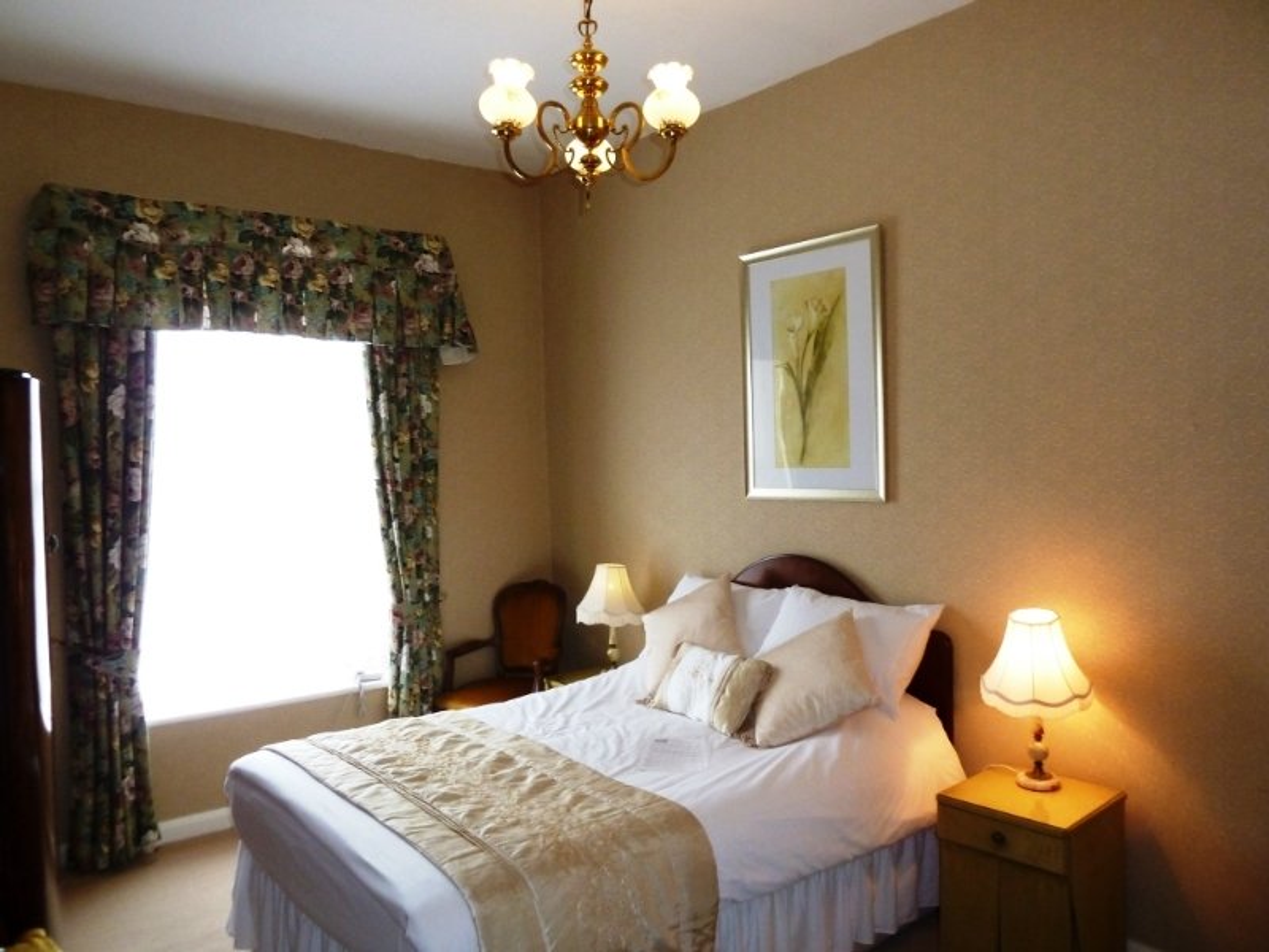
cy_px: 476
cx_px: 634
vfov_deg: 54.9
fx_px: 916
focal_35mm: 25
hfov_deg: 69.4
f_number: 3.3
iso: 200
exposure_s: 1/30
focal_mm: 4.1
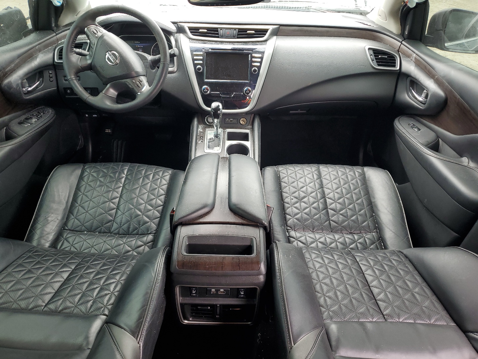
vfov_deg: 53.1
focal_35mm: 26
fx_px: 359
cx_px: 239
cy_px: 180
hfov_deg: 67.3
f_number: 1.5
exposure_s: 1/161
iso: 50
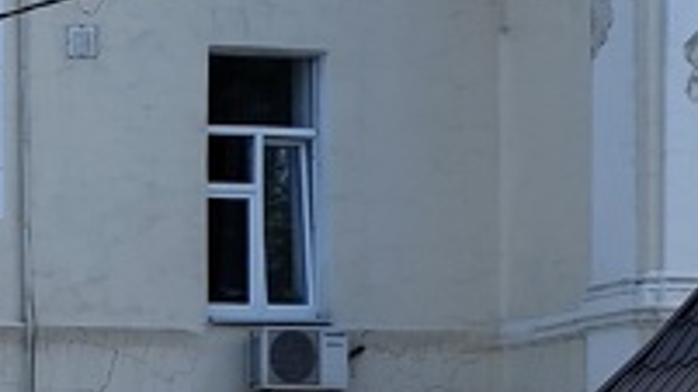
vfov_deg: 4.8
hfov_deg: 8.3
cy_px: 794
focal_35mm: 251
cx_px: -497
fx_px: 4645
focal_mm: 6.19
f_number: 1.65
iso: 50
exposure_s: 1/799
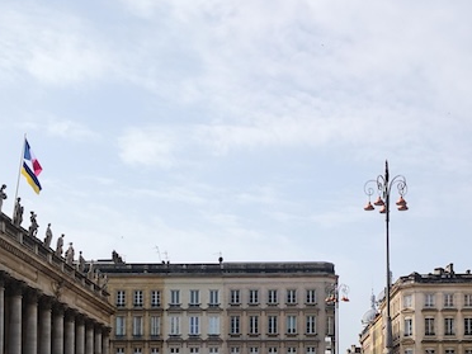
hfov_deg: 33.2
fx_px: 791
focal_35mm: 58
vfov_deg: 24.2
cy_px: 349
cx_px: 250
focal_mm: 3.95
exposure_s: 1/2146
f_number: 1.6
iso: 50
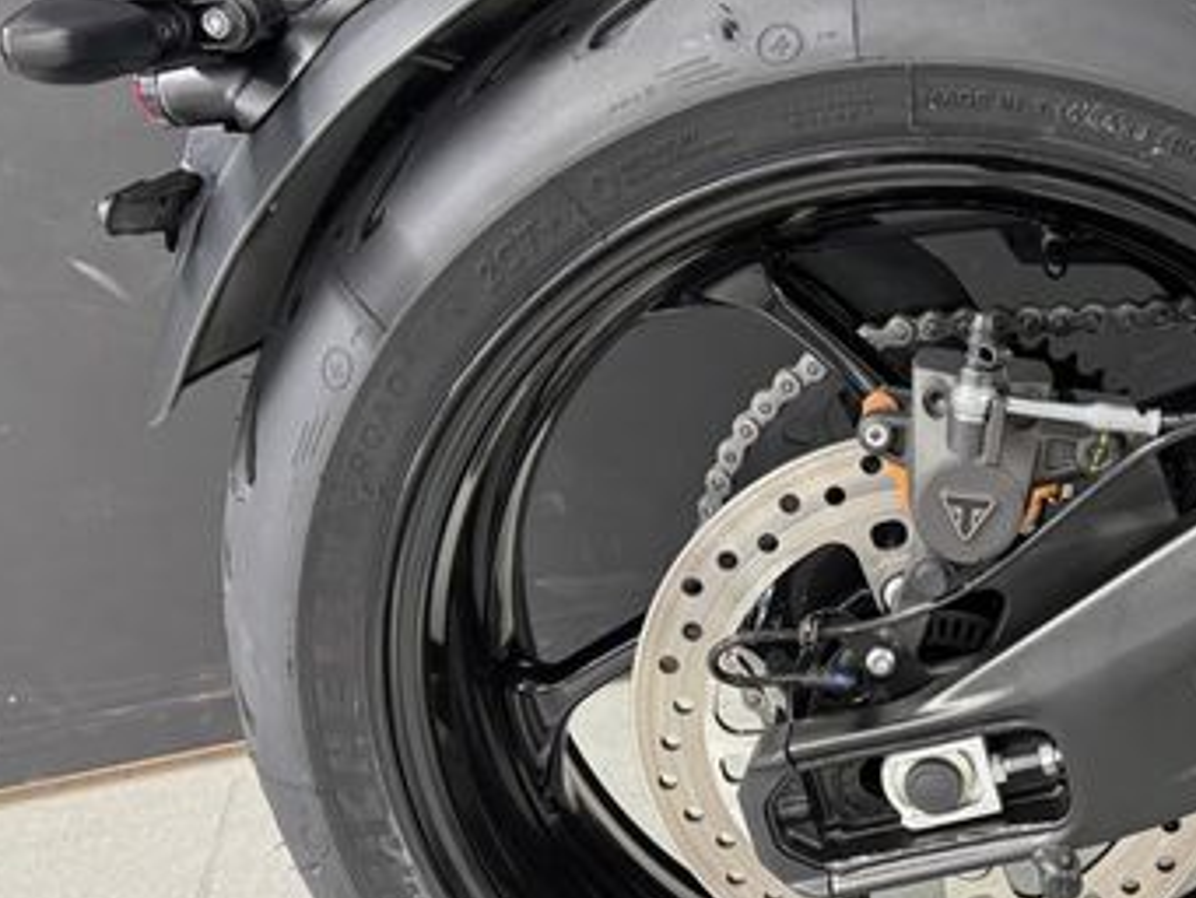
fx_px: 1555
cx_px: 986
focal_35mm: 45
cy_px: 645
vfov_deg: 31.8
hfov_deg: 40.1
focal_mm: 6.76
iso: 400
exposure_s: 1/50
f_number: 1.78
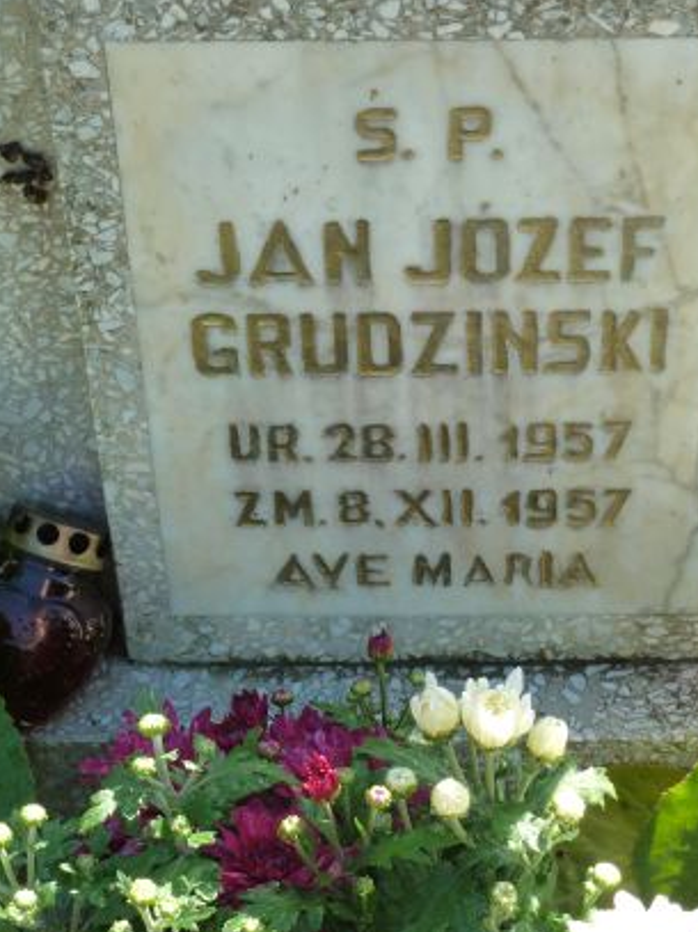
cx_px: 403
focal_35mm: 98
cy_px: 453
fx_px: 2636
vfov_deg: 20.0
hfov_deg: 15.1
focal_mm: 13.7
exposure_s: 1/250
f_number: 4.2
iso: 250
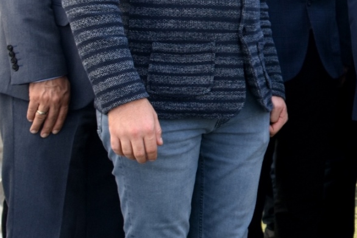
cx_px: 618
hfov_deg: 17.8
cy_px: -12
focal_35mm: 95
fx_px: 942
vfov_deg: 14.1
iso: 200
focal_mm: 24
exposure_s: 1/1600
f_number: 2.8
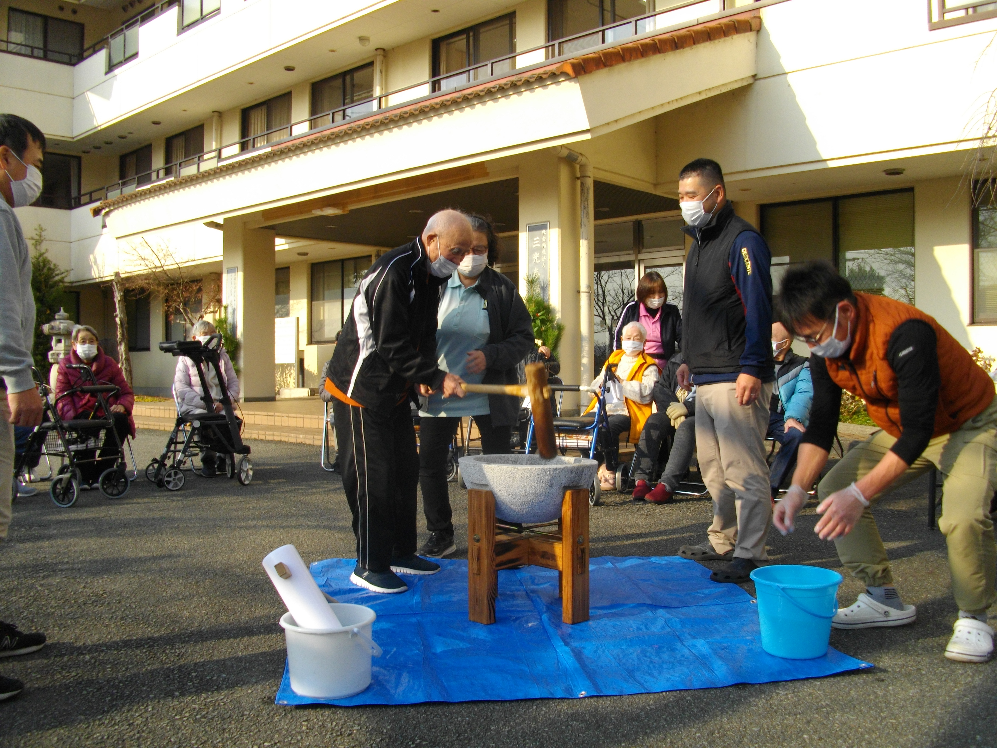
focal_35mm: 31
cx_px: 498
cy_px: 374
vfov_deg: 45.4
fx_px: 893
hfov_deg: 58.4
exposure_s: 1/100
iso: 100
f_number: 8.8
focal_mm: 5.7
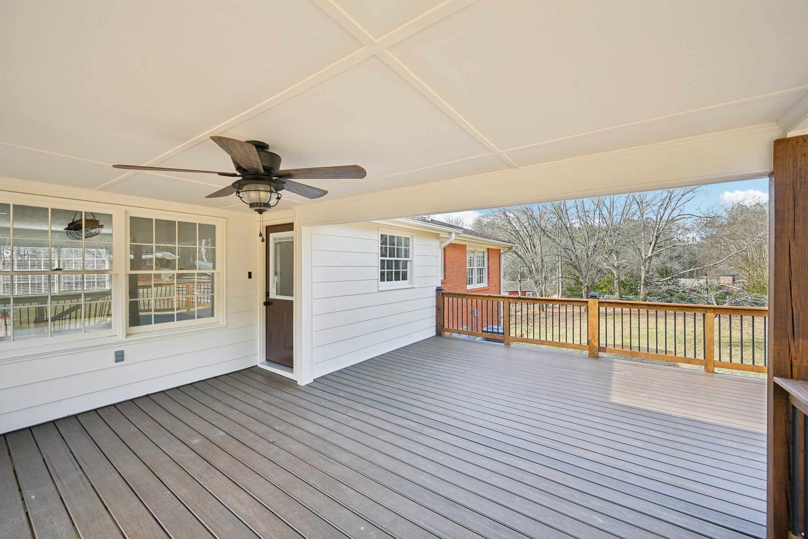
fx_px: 314
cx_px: 404
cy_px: 270
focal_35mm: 14
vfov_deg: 81.2
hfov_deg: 104.3
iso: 100
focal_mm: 14
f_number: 8
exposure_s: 1/80
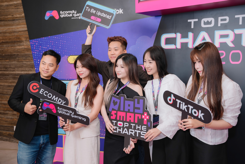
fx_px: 314
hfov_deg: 42.7
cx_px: 122
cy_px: 82
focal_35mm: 46
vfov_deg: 29.2
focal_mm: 46.1
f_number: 3.5
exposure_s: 1/125
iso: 800
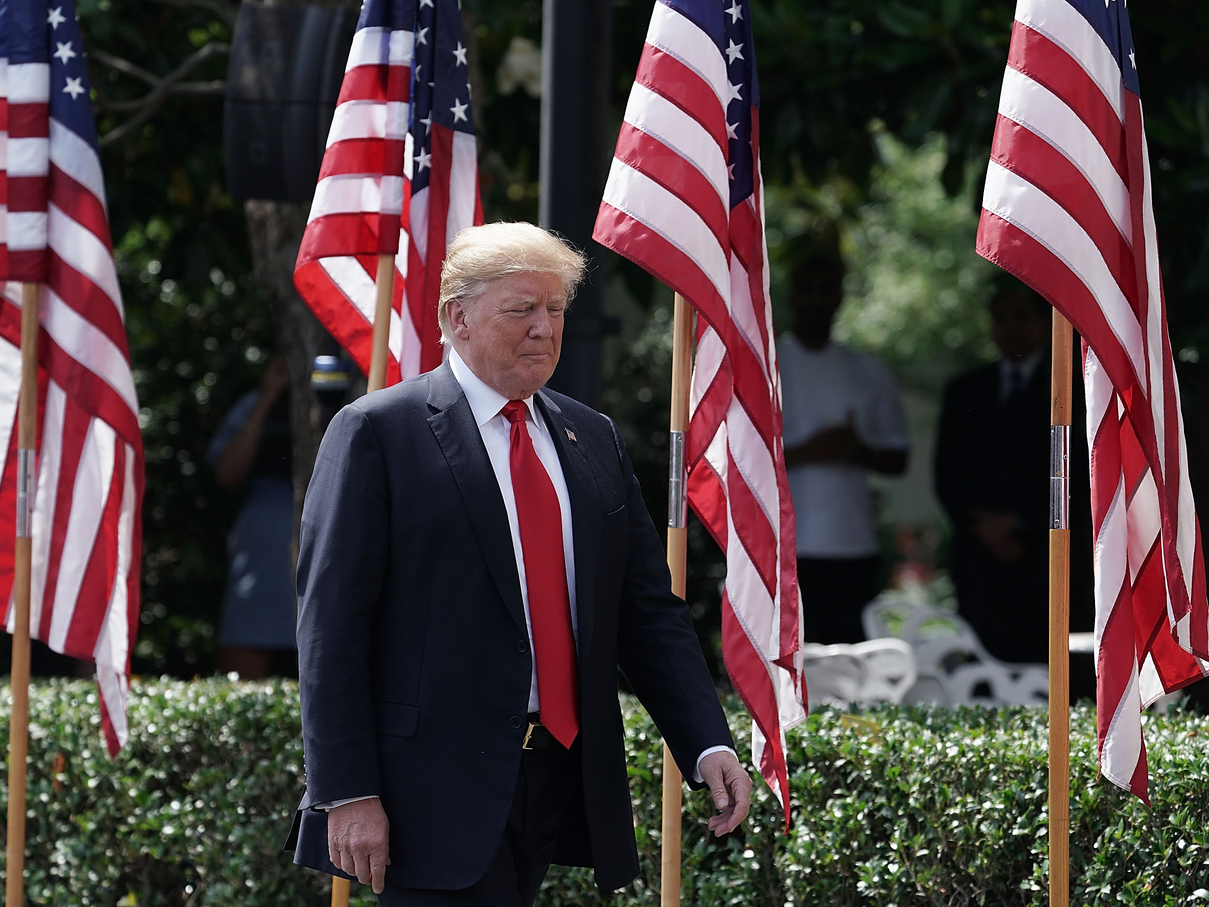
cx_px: 552
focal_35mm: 289
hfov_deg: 6.9
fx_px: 10094
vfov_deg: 5.1
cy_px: 456
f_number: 5.6
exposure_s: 1/640
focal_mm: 253
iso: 200
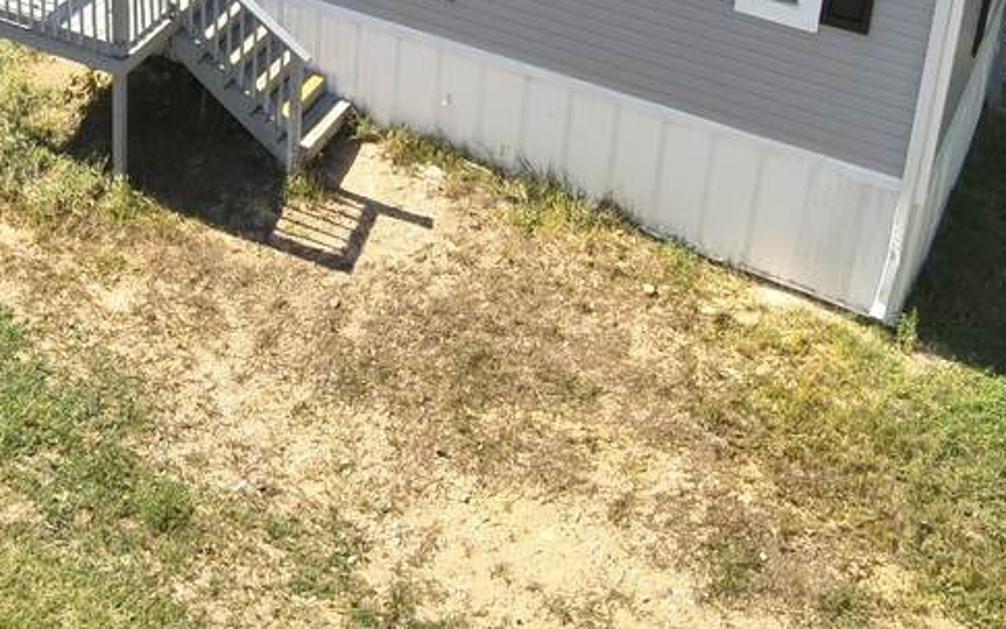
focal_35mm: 67
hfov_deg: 29.9
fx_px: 1837
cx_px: 190
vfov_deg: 18.0
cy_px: -207
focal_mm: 4.4
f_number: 2.8
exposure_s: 1/320
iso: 100
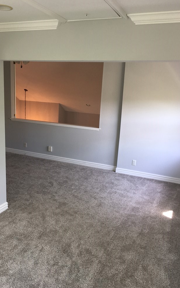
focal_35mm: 32
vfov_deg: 59.6
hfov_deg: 39.3
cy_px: 147
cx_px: 75
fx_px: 251
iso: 25
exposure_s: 1/30
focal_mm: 4.15
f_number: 2.2
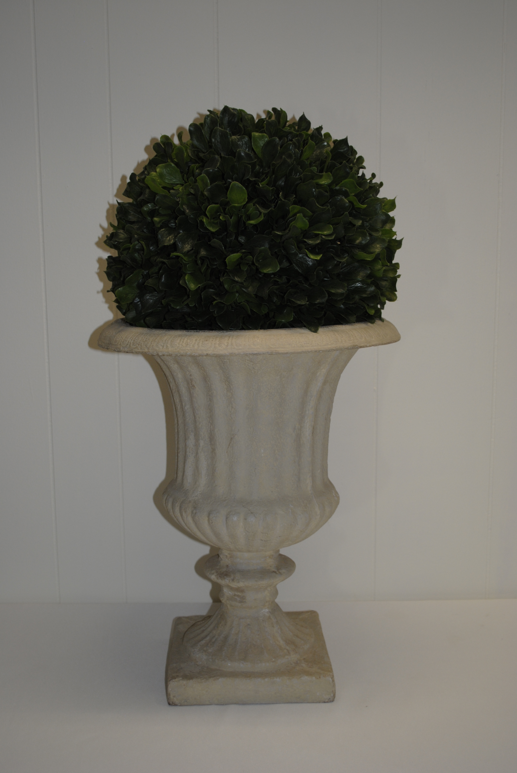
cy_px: 386
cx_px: 258
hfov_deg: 29.9
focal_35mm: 45
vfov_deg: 43.6
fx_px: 967
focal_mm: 30
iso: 200
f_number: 4.5
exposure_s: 1/60
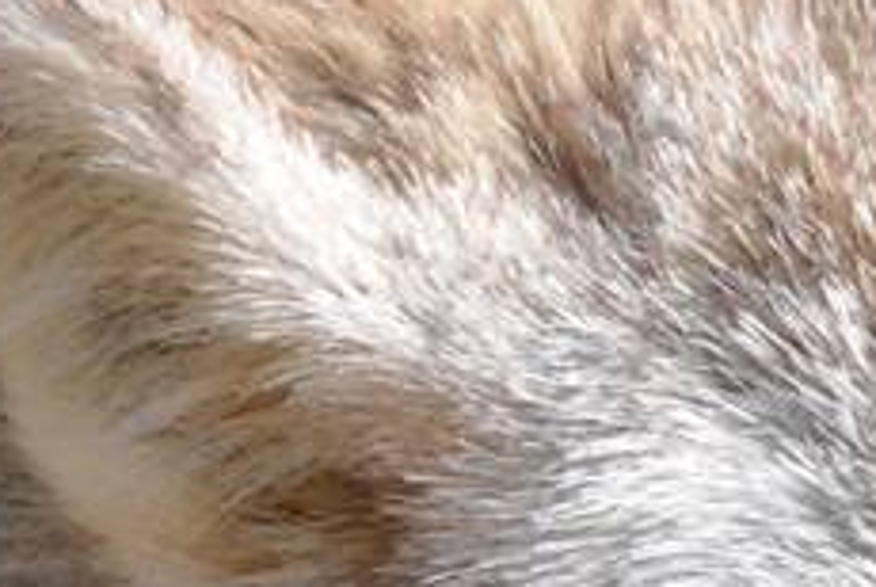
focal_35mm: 1774
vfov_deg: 0.8
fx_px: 43222
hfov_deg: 1.2
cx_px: 495
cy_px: 440
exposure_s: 1/160
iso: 1600
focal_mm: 170
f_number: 22
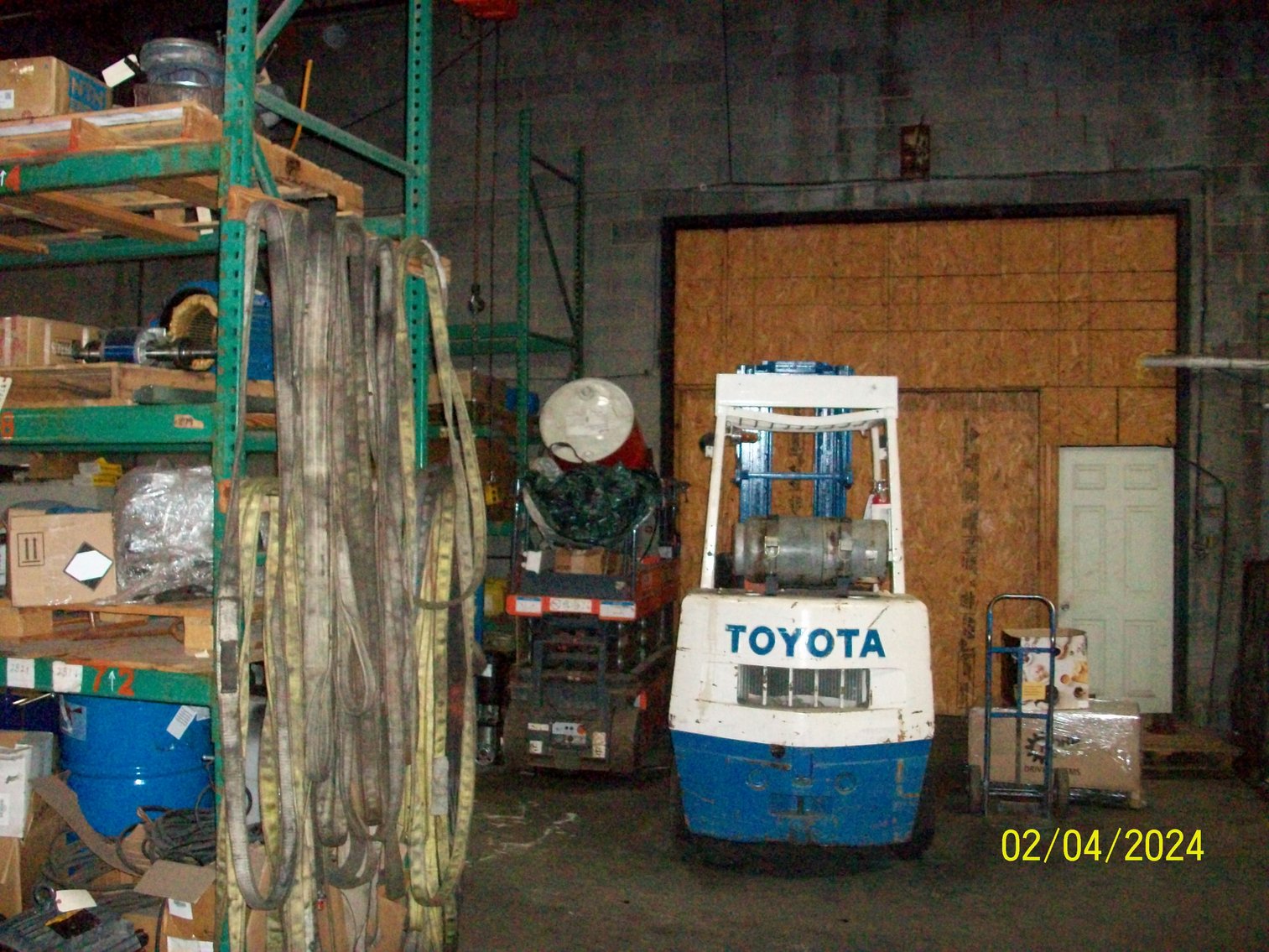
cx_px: 634
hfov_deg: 54.0
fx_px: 1247
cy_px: 476
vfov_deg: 41.8
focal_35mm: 34
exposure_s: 1/125
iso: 640
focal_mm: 5.7
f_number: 2.8
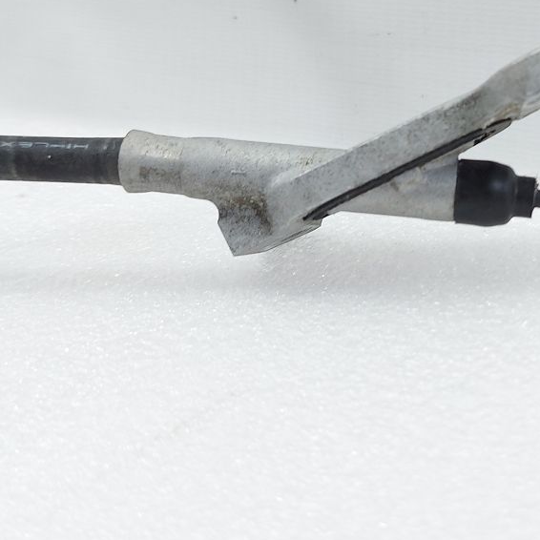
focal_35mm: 52
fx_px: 918
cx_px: 448
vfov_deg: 32.6
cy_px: 201
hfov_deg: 31.7
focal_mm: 5.23
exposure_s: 1/50
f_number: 1.8
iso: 50
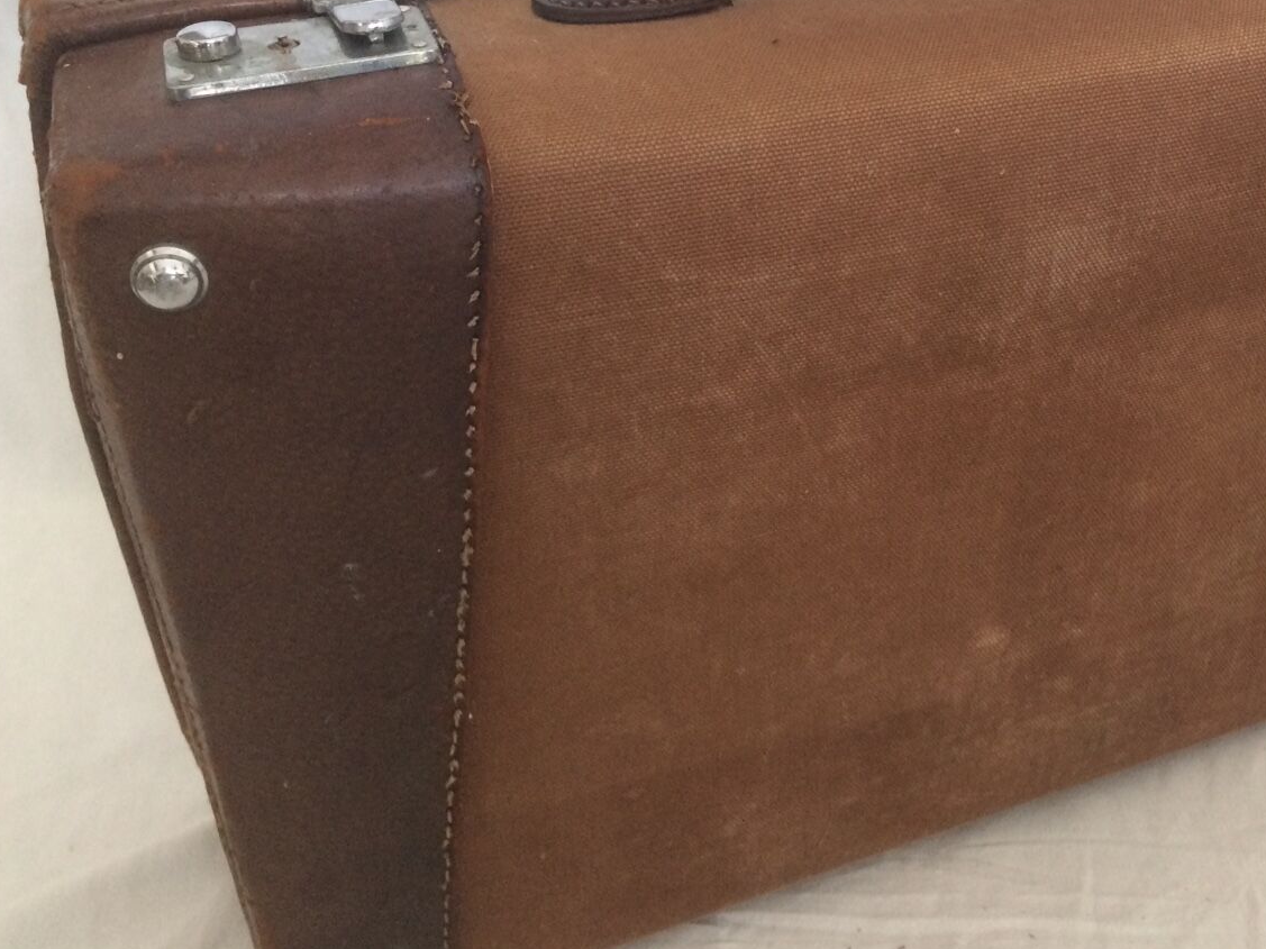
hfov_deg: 44.0
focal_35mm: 42
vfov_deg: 34.2
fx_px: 1536
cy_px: 356
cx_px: 868
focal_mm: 4.15
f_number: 2.2
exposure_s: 1/33
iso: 250
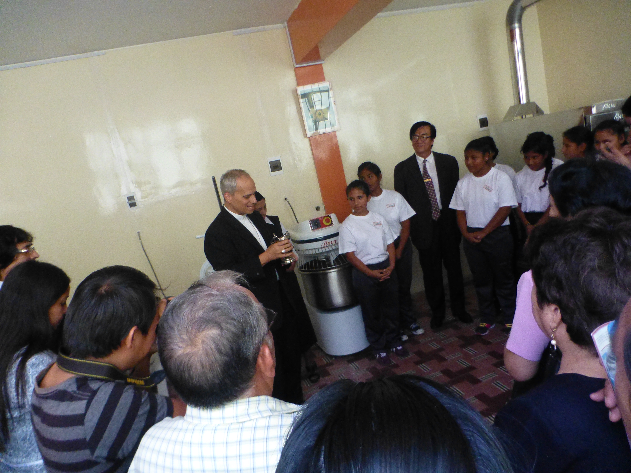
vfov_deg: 56.8
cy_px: 236
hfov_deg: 71.6
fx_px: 437
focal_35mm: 24
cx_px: 316
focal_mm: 4.3
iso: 800
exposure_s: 1/200
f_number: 3.3
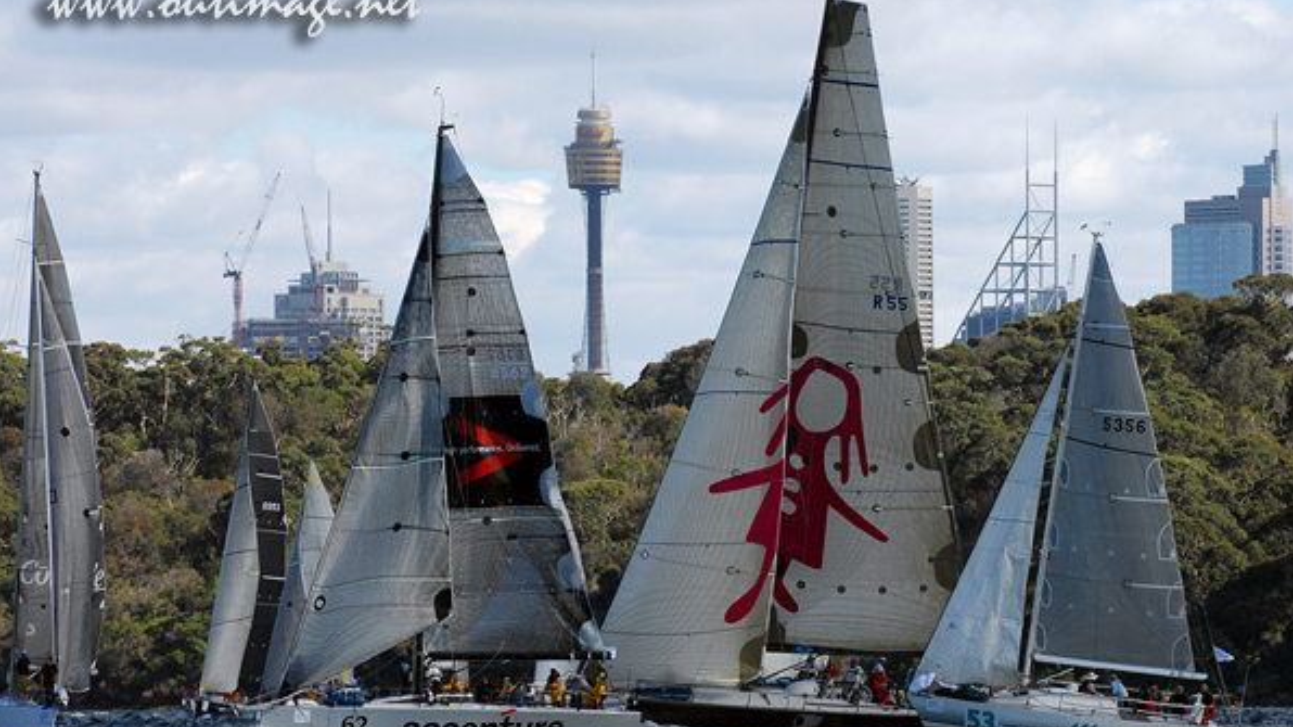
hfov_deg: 7.8
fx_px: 9479
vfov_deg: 4.4
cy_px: 353
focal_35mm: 277
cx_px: 646
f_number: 6
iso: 400
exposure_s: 1/1000
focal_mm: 175
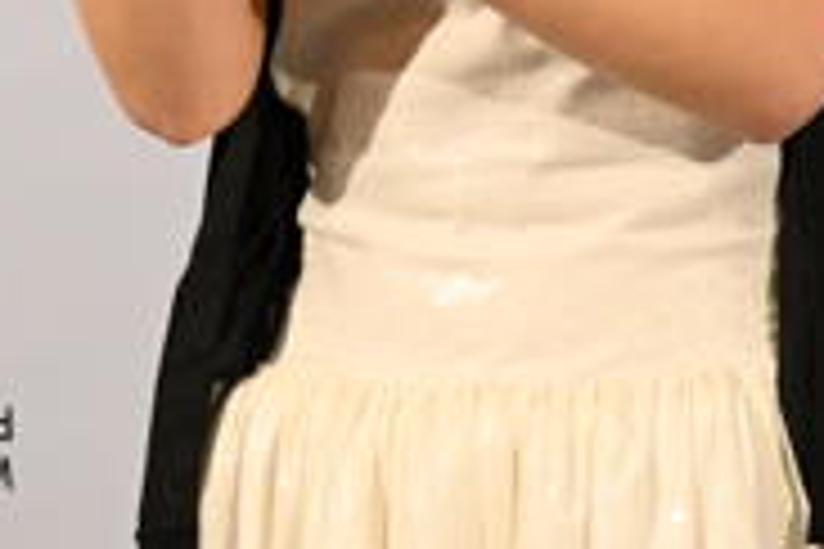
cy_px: -351
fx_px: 5081
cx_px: 423
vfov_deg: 6.1
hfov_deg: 9.3
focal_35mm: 222
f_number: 5
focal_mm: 59
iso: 3200
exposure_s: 1/400
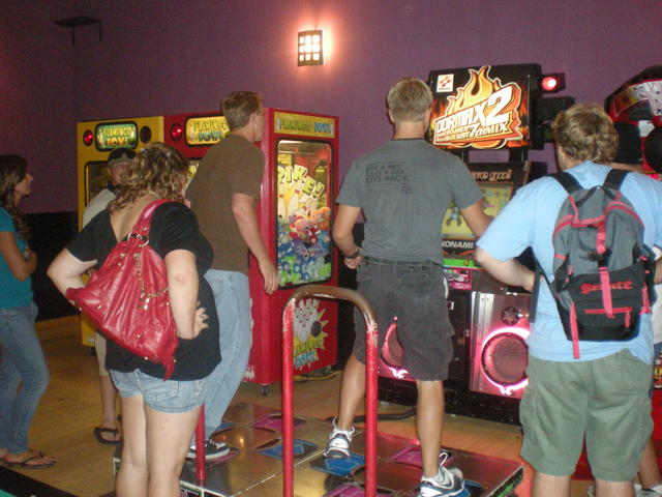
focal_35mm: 38
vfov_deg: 37.7
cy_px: 248
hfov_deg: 49.0
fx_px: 727
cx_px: 331
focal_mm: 6.3
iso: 560
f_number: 3.1
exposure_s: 1/60
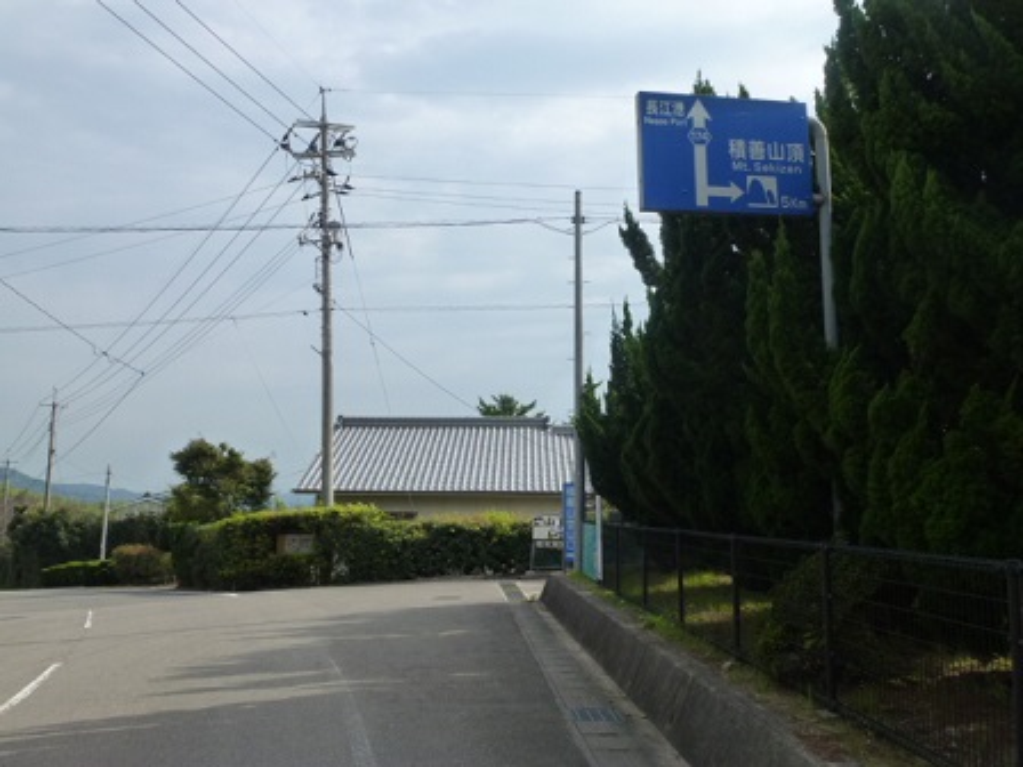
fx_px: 887
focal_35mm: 30
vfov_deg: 46.8
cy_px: 384
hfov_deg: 60.0
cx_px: 512
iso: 160
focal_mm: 5.4
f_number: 4
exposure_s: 1/1300
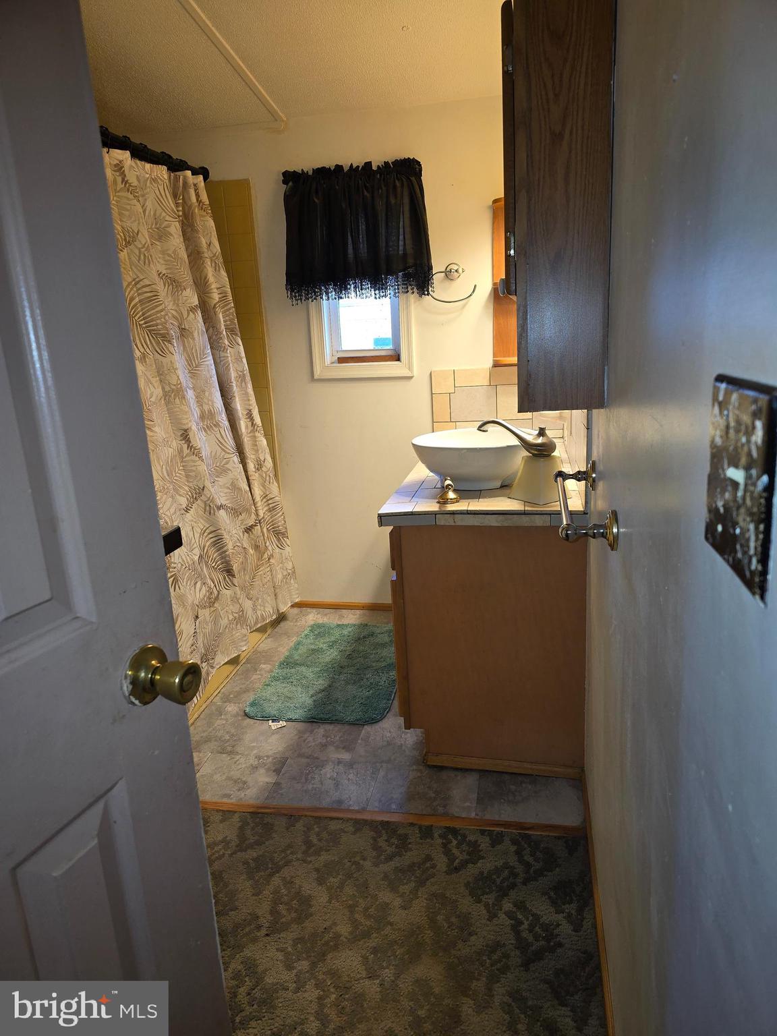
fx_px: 688
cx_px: 388
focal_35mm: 23
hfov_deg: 58.9
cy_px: 518
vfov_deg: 73.9
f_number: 1.7
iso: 100
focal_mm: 6.3
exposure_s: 1/60
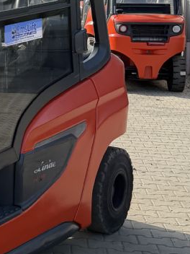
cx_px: -89
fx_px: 681
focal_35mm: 93
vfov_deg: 20.9
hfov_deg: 14.8
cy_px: 69
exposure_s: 1/2169
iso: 100
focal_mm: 6.76
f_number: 1.78
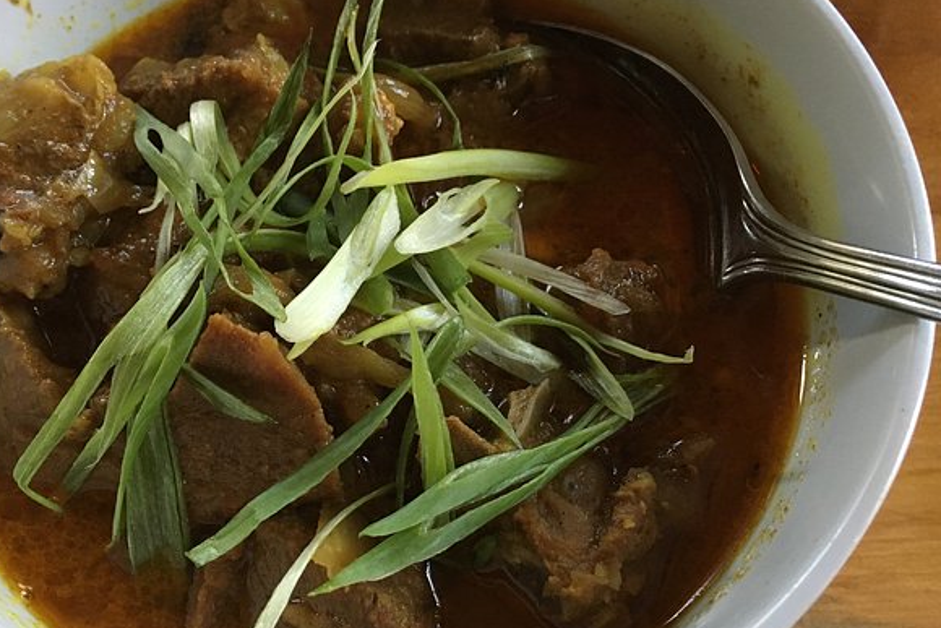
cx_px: 381
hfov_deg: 49.3
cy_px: 343
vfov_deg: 34.2
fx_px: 1020
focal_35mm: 39
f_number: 2.2
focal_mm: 4.15
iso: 160
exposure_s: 1/30
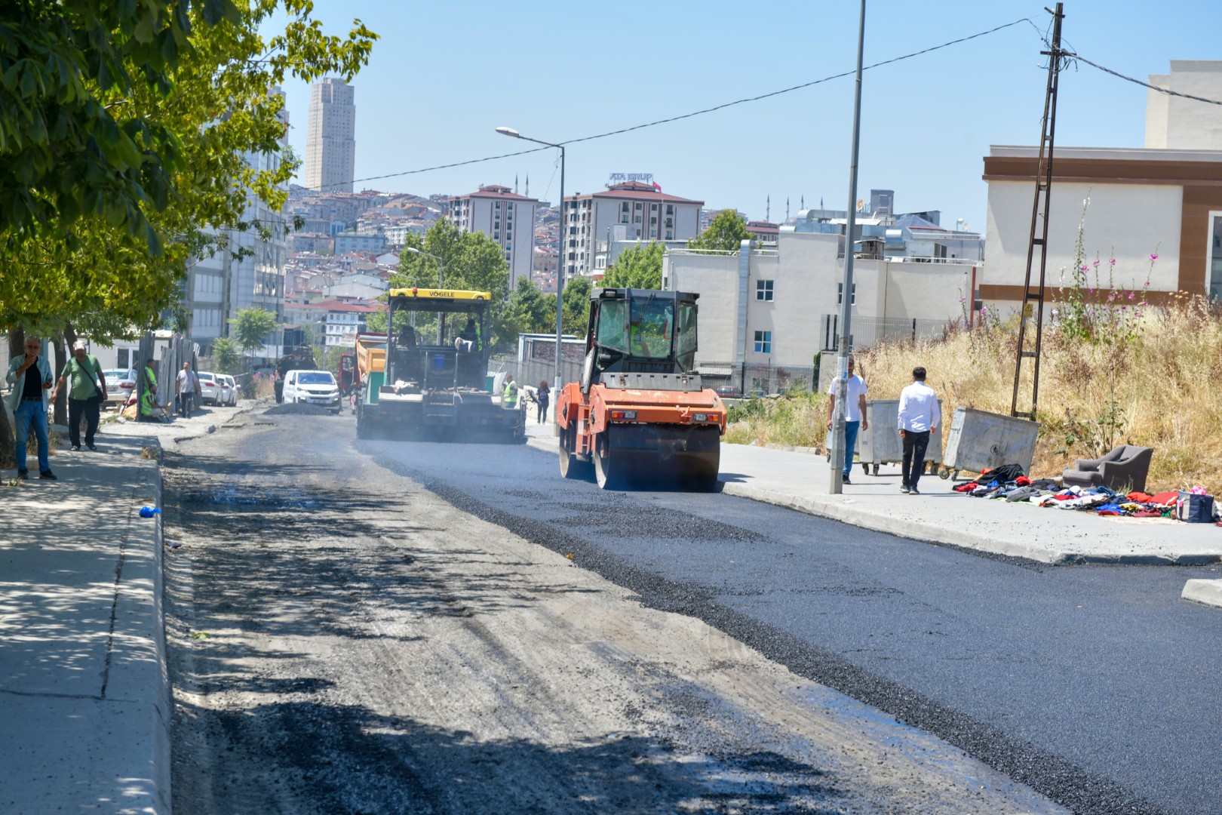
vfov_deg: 19.5
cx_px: 611
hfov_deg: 28.8
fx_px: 2376
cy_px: 408
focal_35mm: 70
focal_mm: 70
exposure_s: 1/250
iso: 100
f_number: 7.1
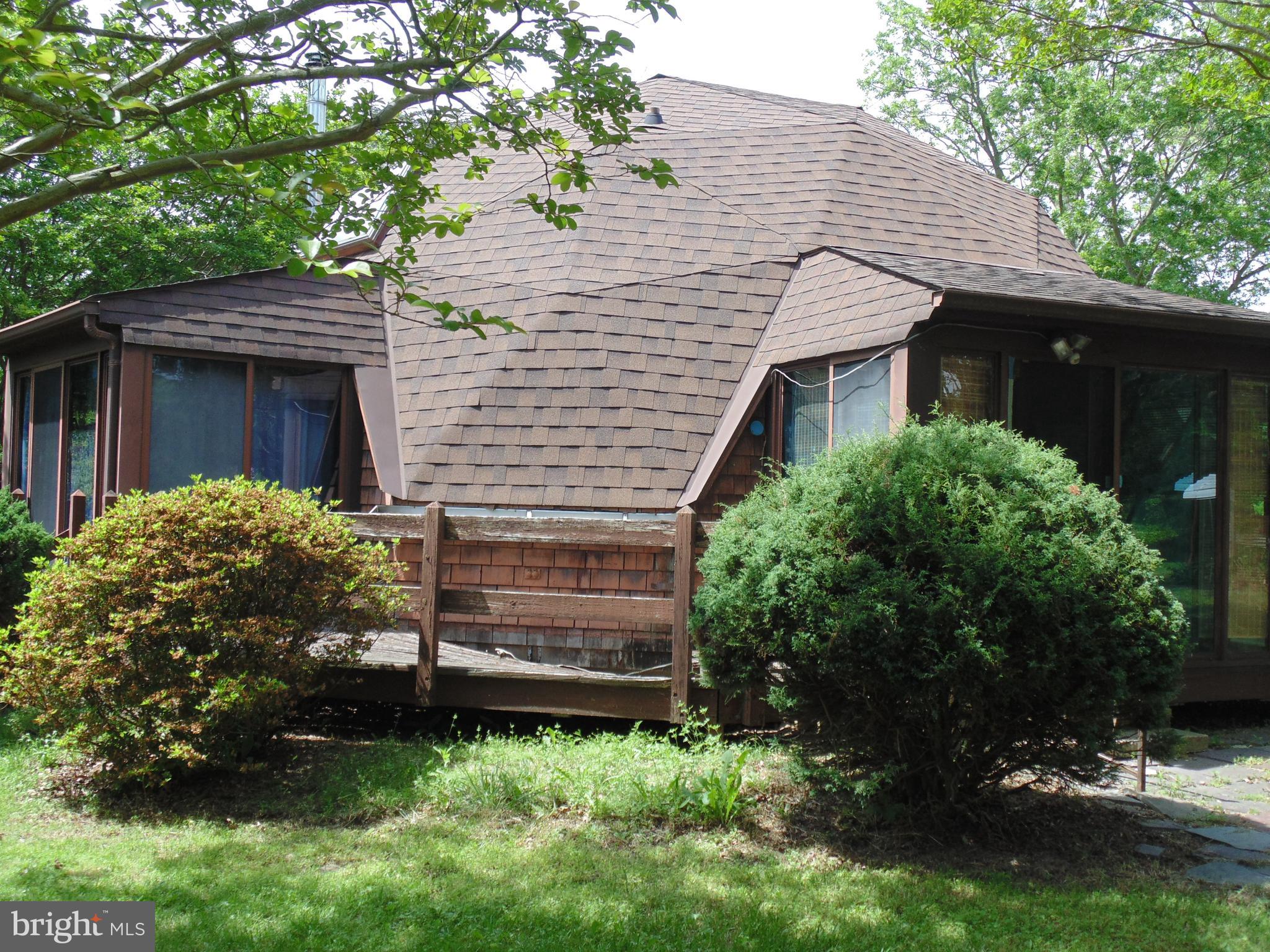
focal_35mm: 34
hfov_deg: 54.0
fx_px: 1247
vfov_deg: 41.8
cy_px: 476
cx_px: 635
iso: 80
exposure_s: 1/250
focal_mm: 6.2
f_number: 3.4
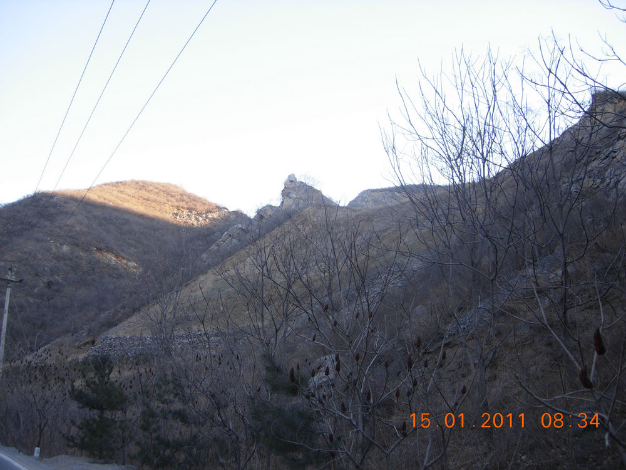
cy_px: 235
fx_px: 651
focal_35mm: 36
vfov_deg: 39.7
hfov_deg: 51.4
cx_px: 313
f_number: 3
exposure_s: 1/111
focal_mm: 7.5
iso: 50
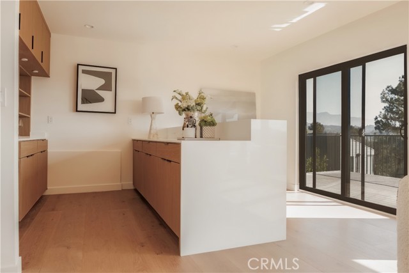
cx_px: 204
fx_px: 273
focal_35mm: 24
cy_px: 136
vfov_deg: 53.2
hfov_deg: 73.7
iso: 250
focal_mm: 16
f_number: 5.6
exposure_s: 1/60
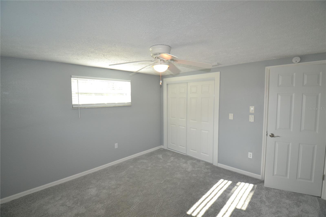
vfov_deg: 77.3
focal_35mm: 15
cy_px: 108
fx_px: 136
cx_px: 163
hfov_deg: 100.4
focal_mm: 10
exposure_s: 1/80
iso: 400
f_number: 4
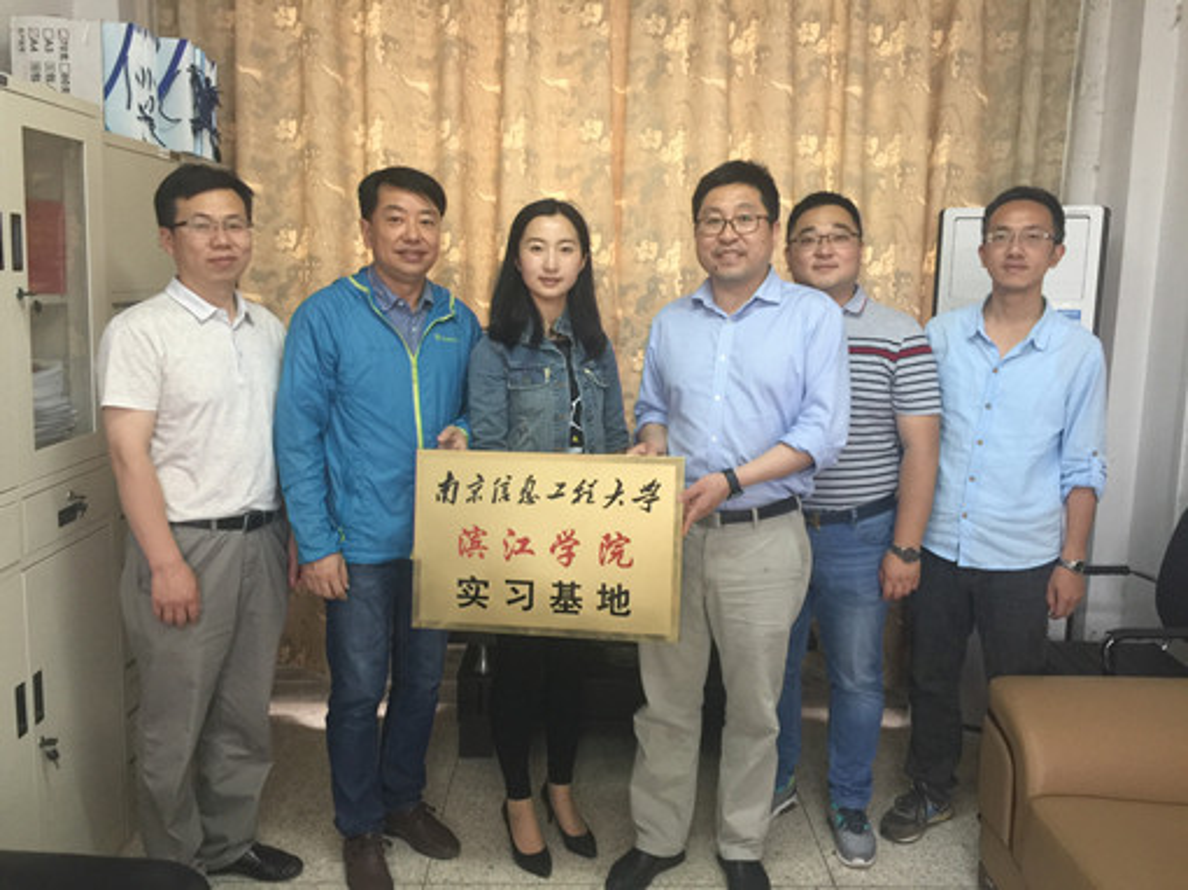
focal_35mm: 29
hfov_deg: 61.7
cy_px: 445
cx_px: 594
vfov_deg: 48.2
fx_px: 995
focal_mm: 4.15
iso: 80
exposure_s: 1/17
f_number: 2.2
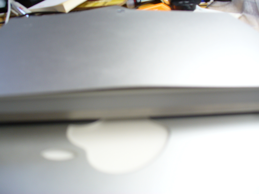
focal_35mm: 37
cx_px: 130
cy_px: 97
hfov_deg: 50.1
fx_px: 277
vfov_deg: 38.7
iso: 100
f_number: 2.8
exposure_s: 1/20
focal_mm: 6.1
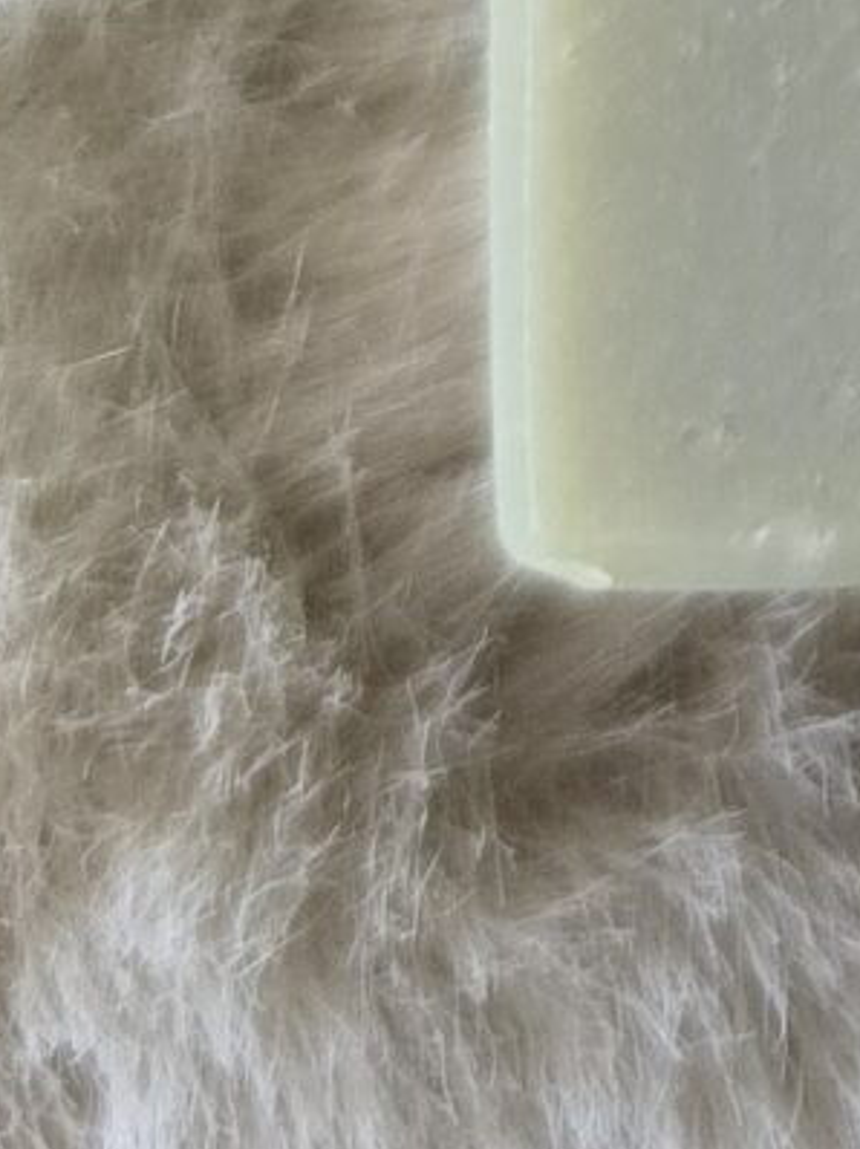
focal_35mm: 148
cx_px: 2133
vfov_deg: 11.0
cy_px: -1738
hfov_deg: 8.9
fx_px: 4908
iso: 320
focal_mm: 6.3
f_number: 1.7
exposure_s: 1/120
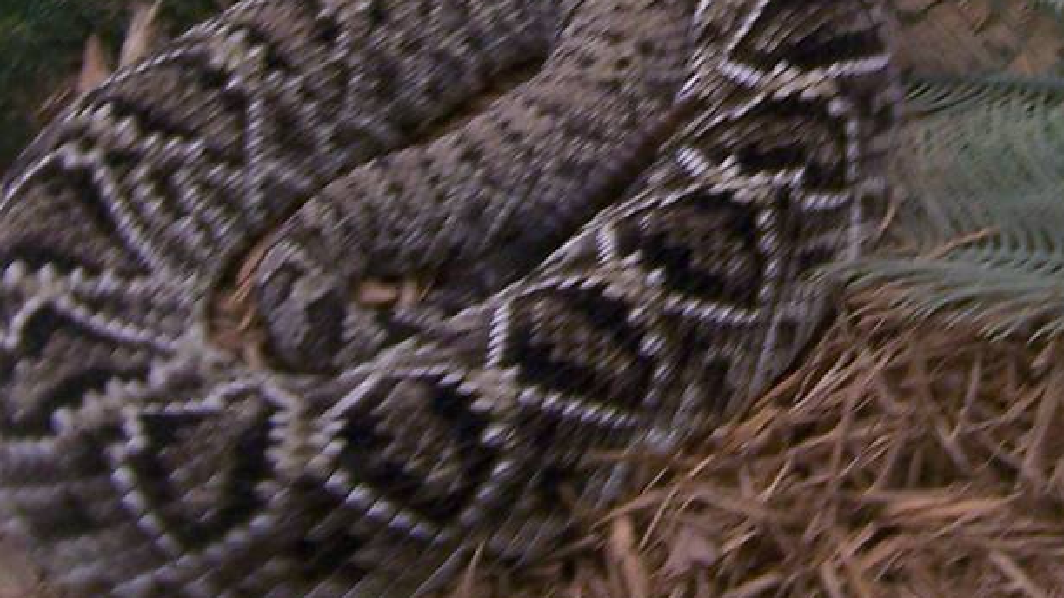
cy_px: -172
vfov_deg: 12.5
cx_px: 749
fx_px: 2652
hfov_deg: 22.5
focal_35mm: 94
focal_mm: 5.5
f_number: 3.4
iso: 140
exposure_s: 1/30
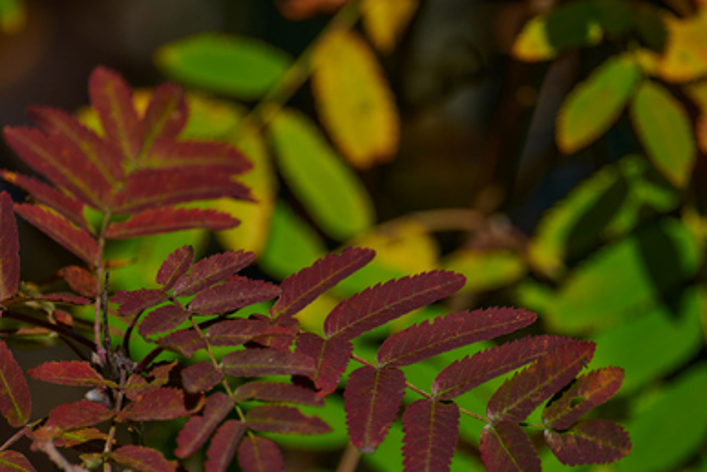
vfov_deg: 2.1
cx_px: 364
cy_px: 389
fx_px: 13000
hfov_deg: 3.1
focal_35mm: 662
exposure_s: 1/1600
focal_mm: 400
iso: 100
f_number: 4.5
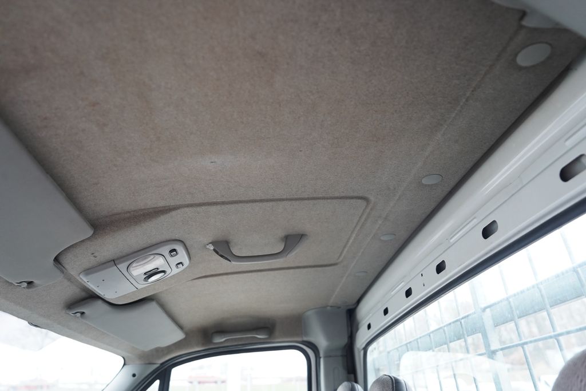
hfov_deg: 73.7
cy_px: 196
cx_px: 293
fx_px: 391
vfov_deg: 53.1
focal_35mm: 24
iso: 1250
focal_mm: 24
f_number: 4
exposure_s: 1/160
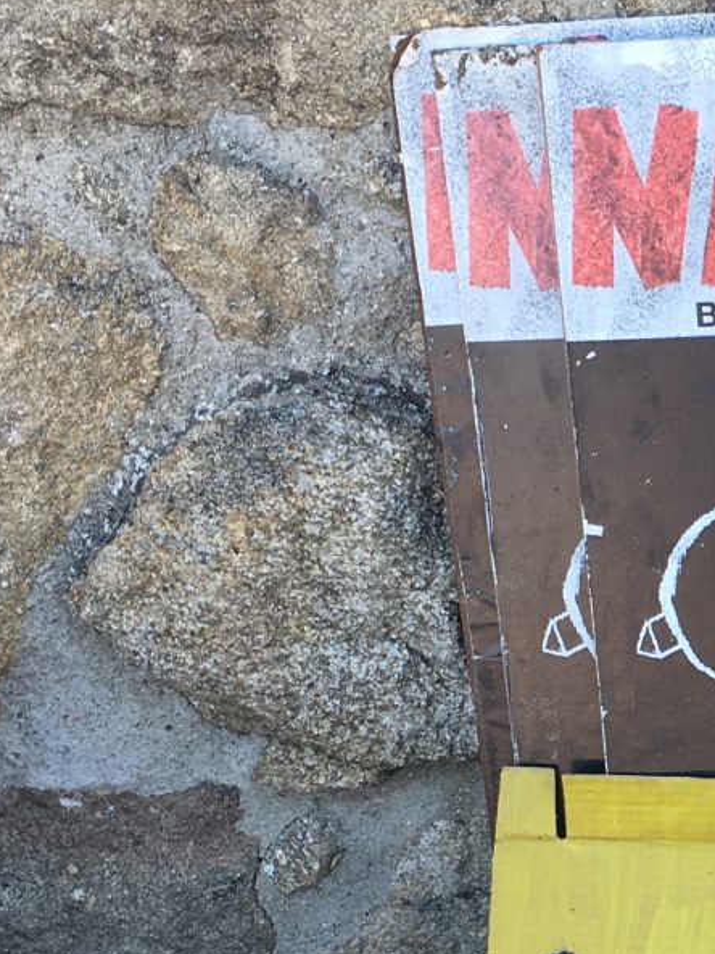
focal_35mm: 94
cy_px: 730
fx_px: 2589
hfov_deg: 14.8
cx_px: 1026
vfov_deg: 20.7
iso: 25
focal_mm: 4.15
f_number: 2.2
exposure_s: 1/112
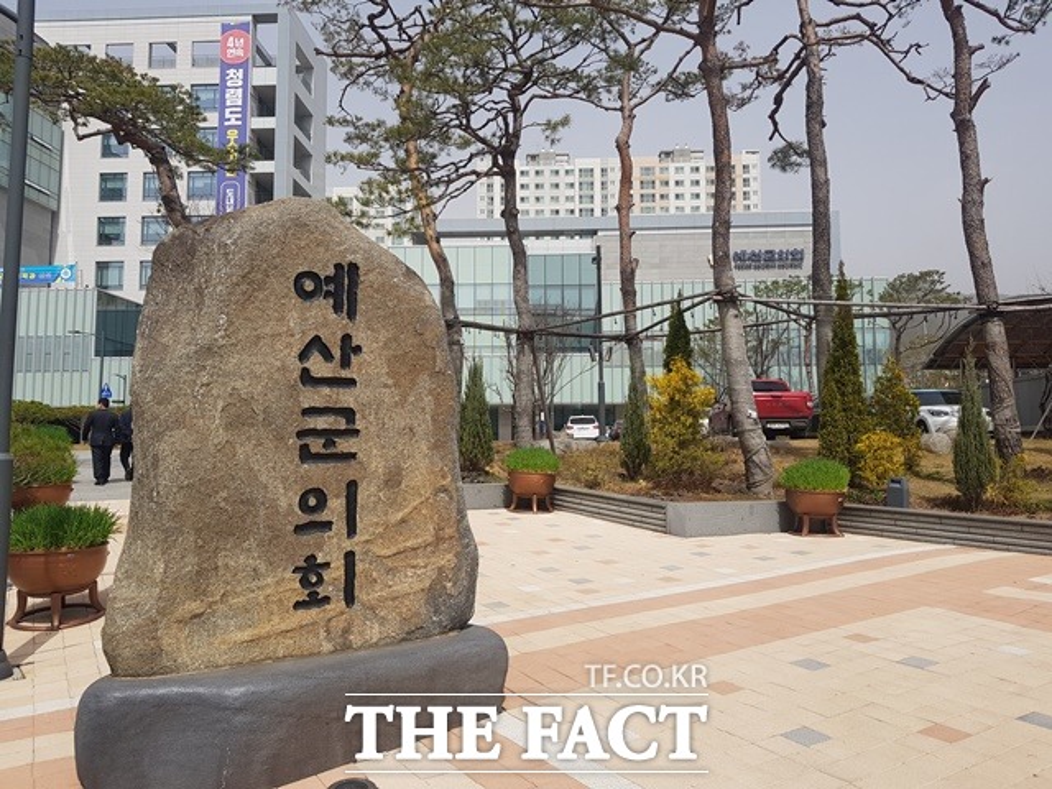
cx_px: 526
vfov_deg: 53.1
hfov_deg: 67.3
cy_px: 394
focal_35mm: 26
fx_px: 790
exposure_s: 1/3040
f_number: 1.7
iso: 40
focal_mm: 4.2
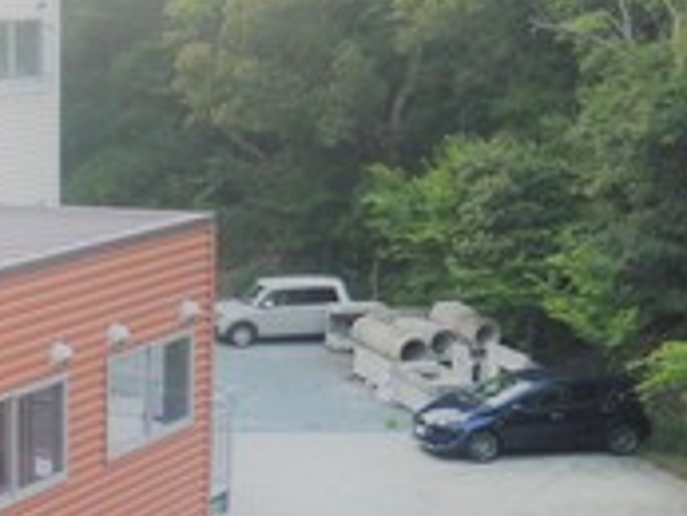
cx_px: -250
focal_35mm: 83
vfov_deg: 17.7
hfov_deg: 21.0
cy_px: 405
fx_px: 1648
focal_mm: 15
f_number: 3.6
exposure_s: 1/60
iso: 250
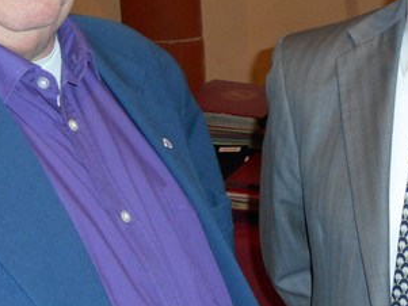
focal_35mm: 93
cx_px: 174
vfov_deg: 15.8
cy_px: 64
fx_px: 1097
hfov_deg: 21.1
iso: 320
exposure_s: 1/30
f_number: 4.2
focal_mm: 7.6
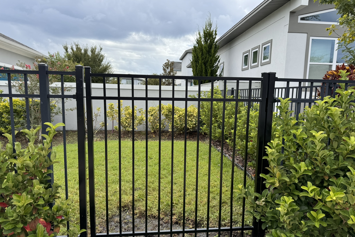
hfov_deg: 71.5
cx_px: 178
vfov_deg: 51.2
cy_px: 128
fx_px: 246
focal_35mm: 25
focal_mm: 6.76
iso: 80
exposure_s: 1/2105
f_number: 1.78
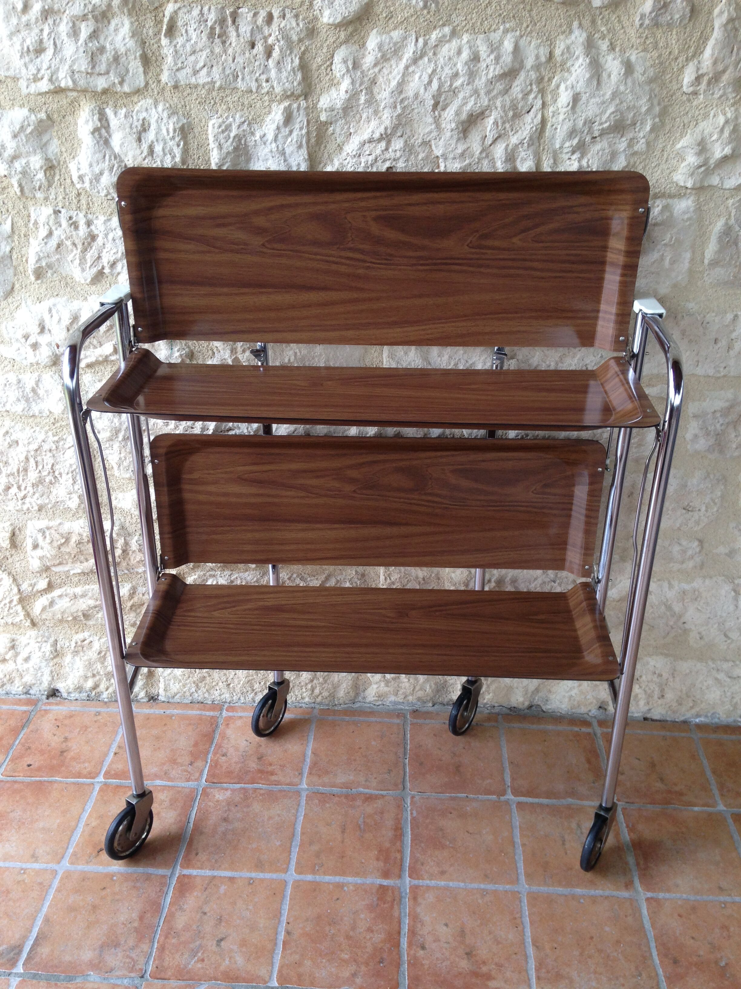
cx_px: 370
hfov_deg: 42.9
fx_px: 942
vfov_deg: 55.4
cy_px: 494
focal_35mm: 33
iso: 80
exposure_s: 1/120
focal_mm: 4.12
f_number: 2.4
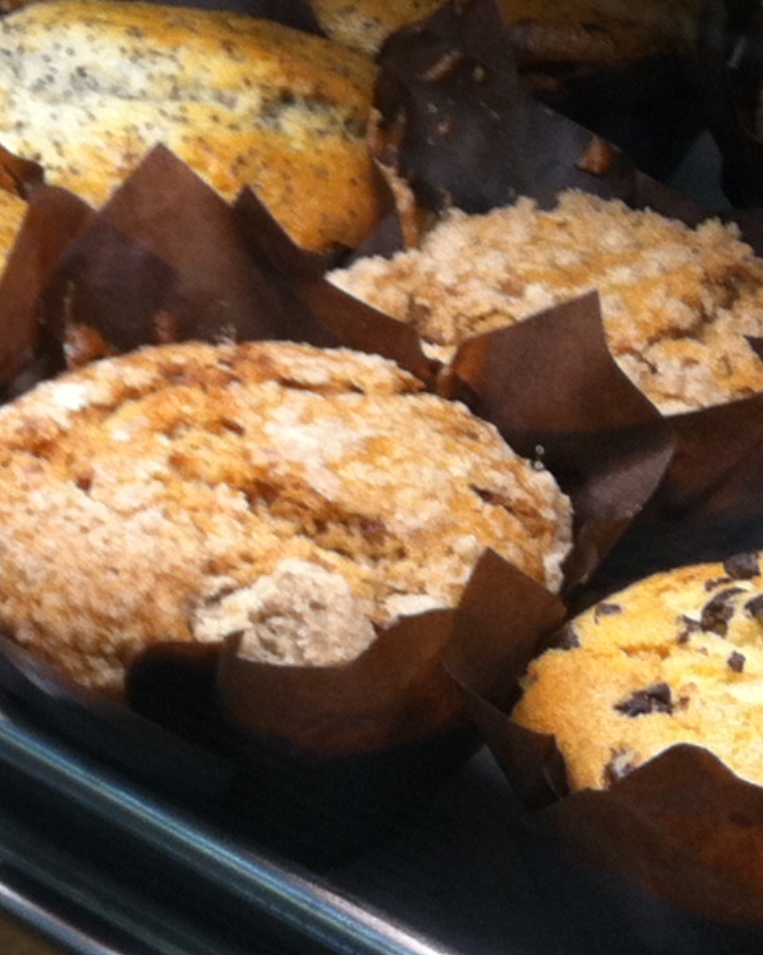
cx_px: -503
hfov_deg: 10.1
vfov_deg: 13.1
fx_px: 4125
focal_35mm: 146
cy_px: 109
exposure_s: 1/40
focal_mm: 3.85
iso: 100
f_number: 2.8
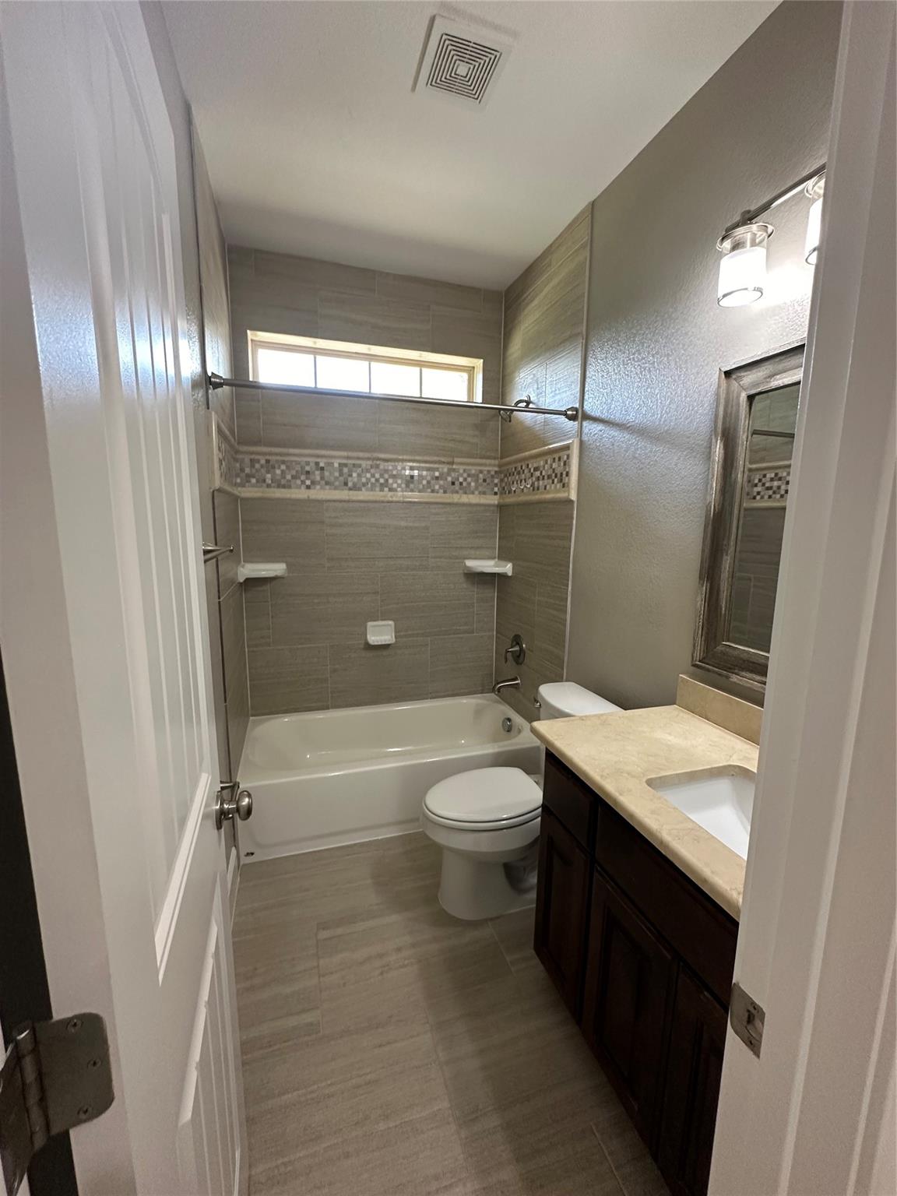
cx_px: 448
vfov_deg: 102.1
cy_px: 598
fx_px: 484
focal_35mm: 14
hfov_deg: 85.7
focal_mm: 2.22
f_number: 2.2
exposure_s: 1/60
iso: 250
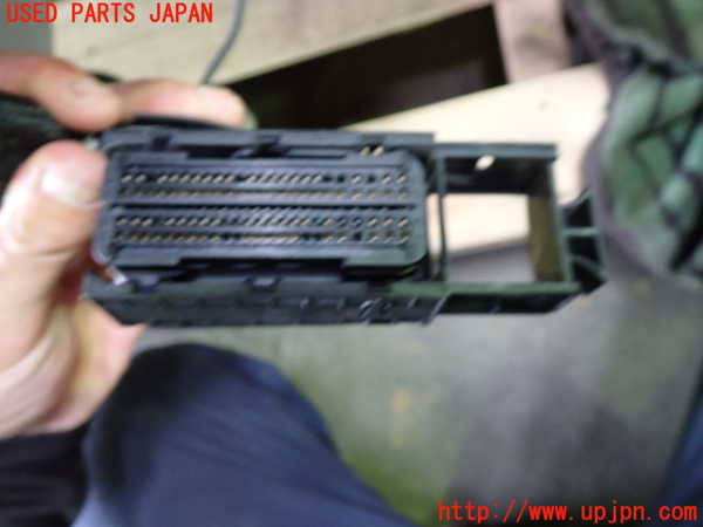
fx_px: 609
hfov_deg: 60.0
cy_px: 264
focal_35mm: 30
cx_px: 352
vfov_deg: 46.8
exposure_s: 1/20
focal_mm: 5.4
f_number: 2.3
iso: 800
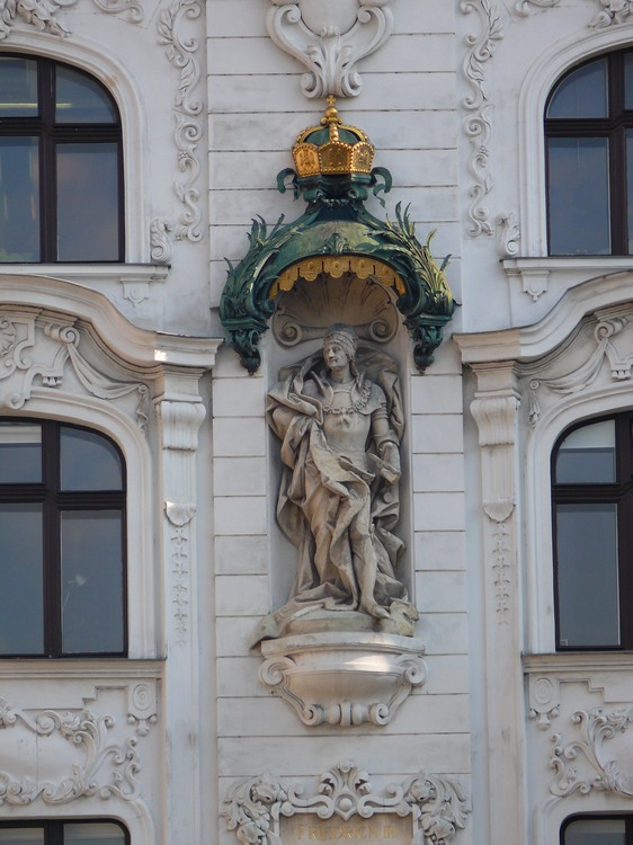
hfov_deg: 3.5
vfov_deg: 4.7
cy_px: 422
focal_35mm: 420
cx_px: 316
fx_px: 10246
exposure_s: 1/200
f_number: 4
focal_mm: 88.8
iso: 100
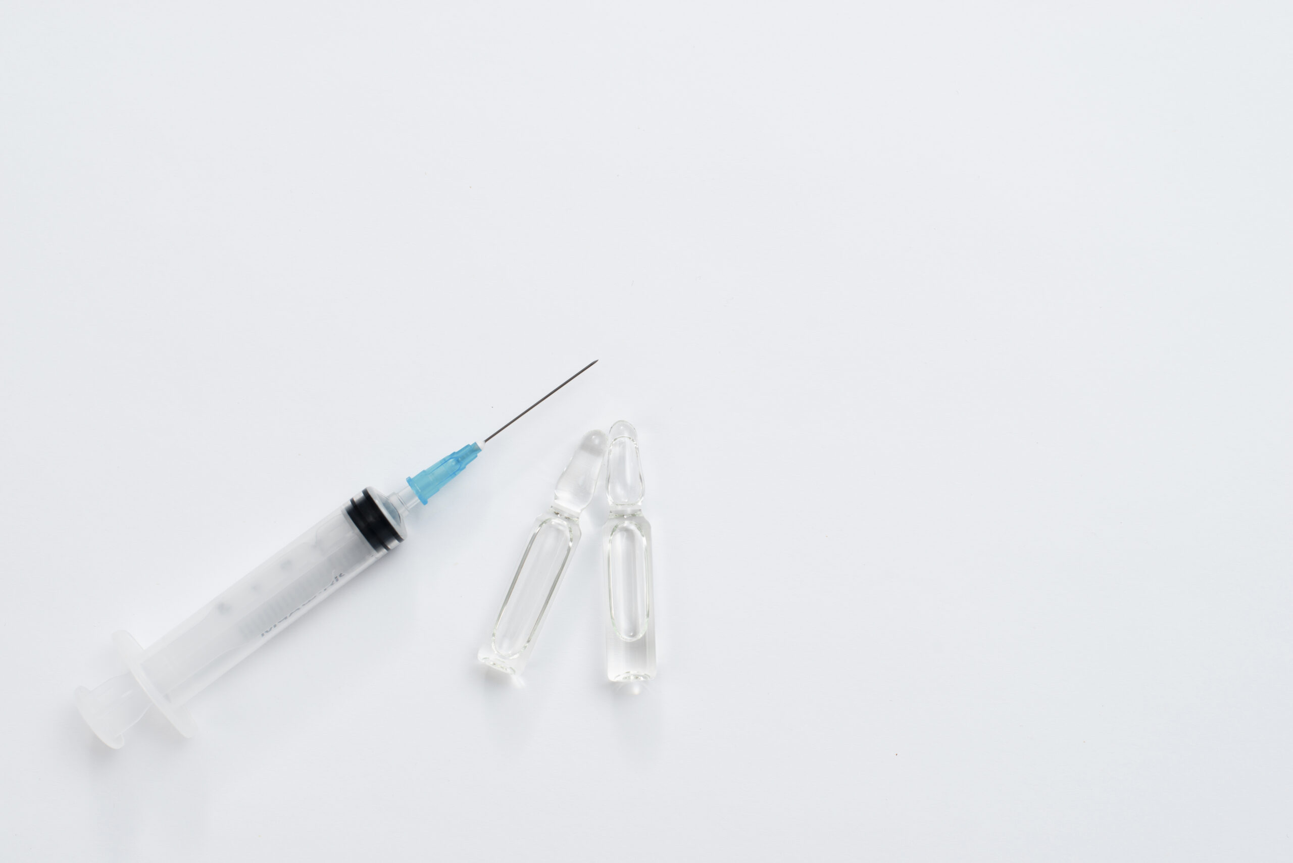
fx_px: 1796
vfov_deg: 27.0
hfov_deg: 39.6
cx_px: 646
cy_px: 432
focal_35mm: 50
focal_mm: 50
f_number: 7.1
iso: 200
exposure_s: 1/160
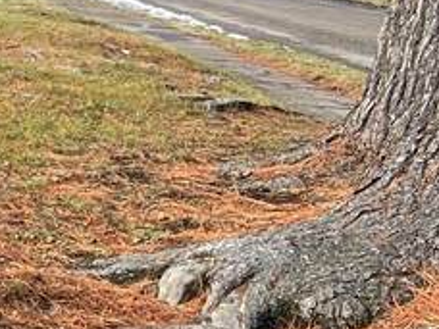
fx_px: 1484
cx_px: -439
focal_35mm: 117
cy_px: 8
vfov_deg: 12.5
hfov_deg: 14.1
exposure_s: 1/611
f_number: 1.5
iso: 50
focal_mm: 5.7
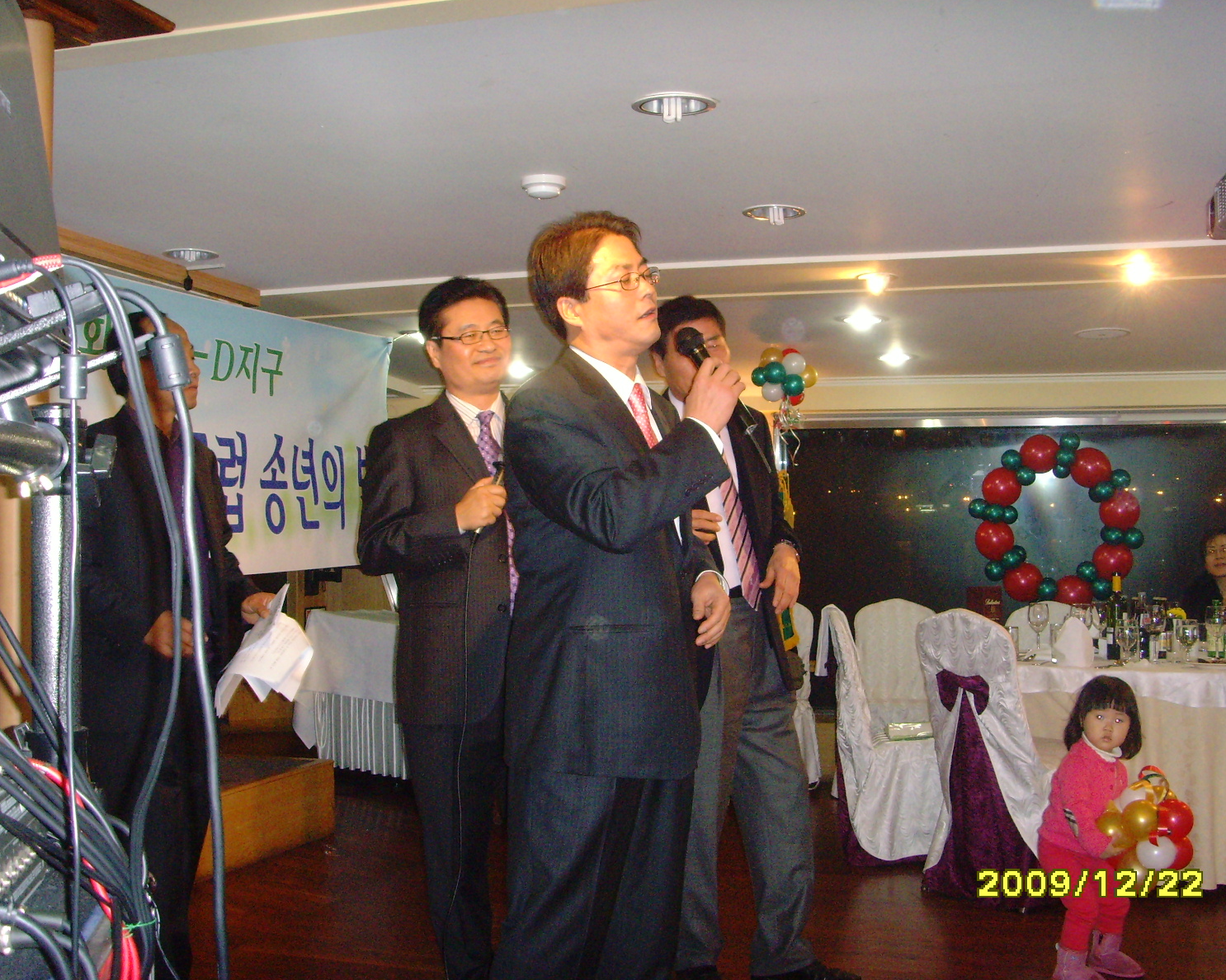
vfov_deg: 36.5
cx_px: 647
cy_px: 491
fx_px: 1487
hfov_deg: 44.8
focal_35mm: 41
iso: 400
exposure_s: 1/45
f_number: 3.5
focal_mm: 6.6
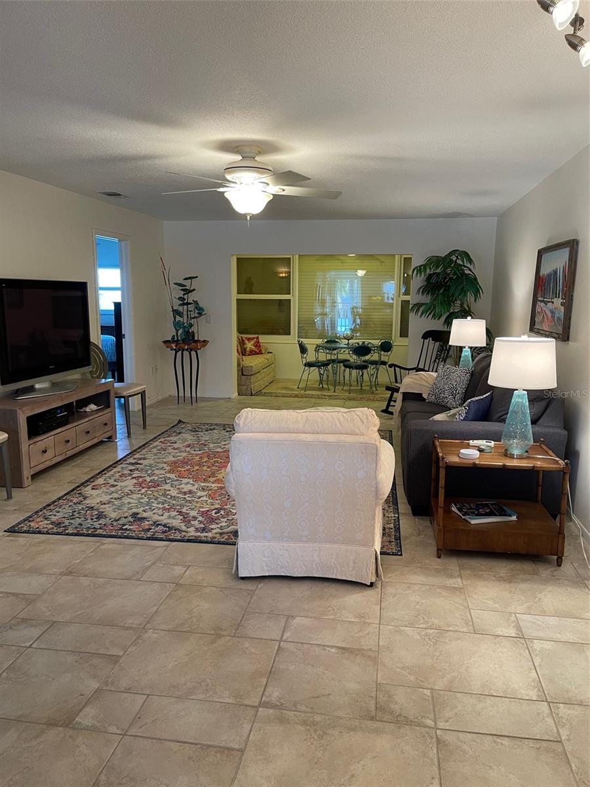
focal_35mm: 26
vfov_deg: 67.3
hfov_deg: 53.1
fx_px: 591
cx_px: 295
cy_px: 394
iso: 125
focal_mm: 5.1
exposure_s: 1/60
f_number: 1.6
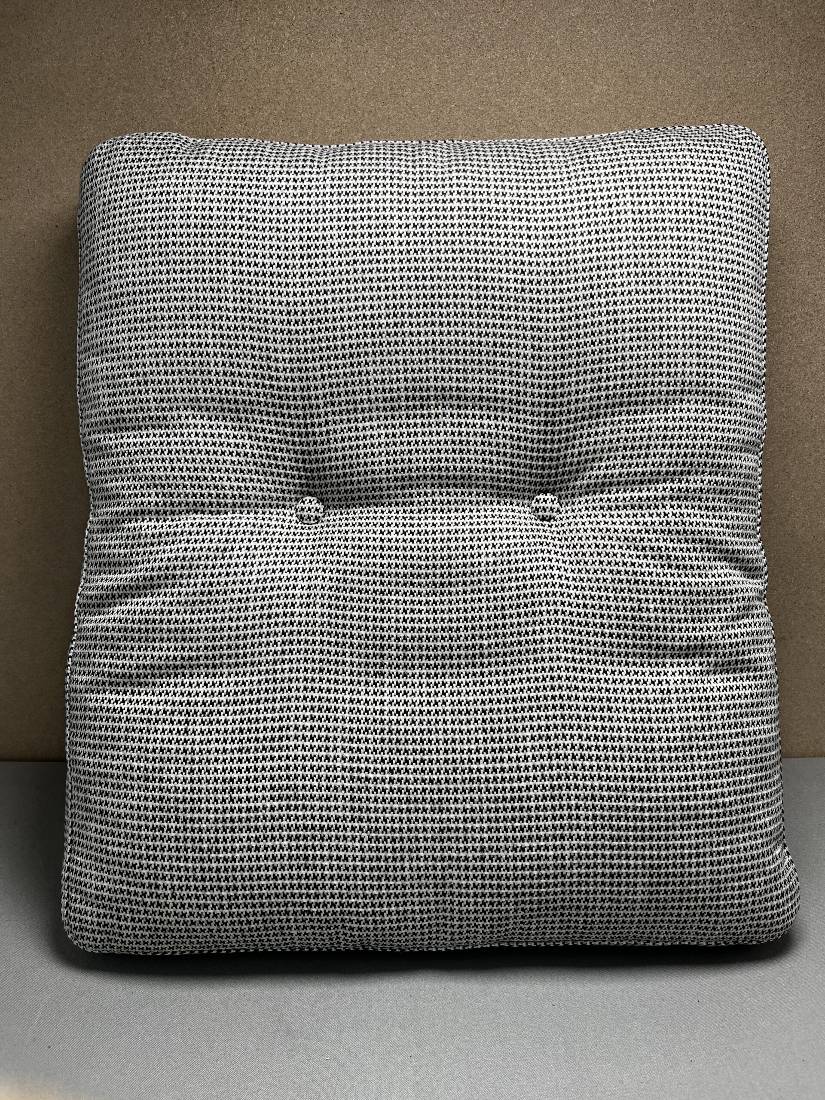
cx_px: 412
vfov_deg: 67.3
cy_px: 550
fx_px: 826
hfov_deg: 53.1
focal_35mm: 26
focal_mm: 5.1
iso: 40
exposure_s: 1/184
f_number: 1.6
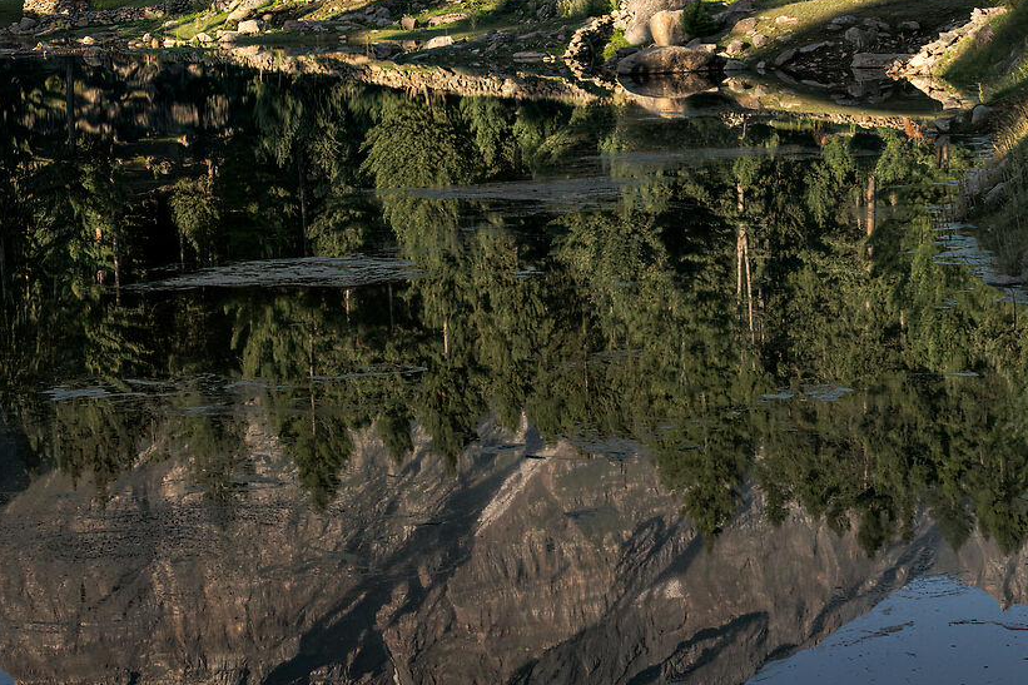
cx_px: 76
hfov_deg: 17.2
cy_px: -95
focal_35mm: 117
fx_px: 3340
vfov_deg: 11.5
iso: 100
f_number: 10
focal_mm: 40
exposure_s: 1/80
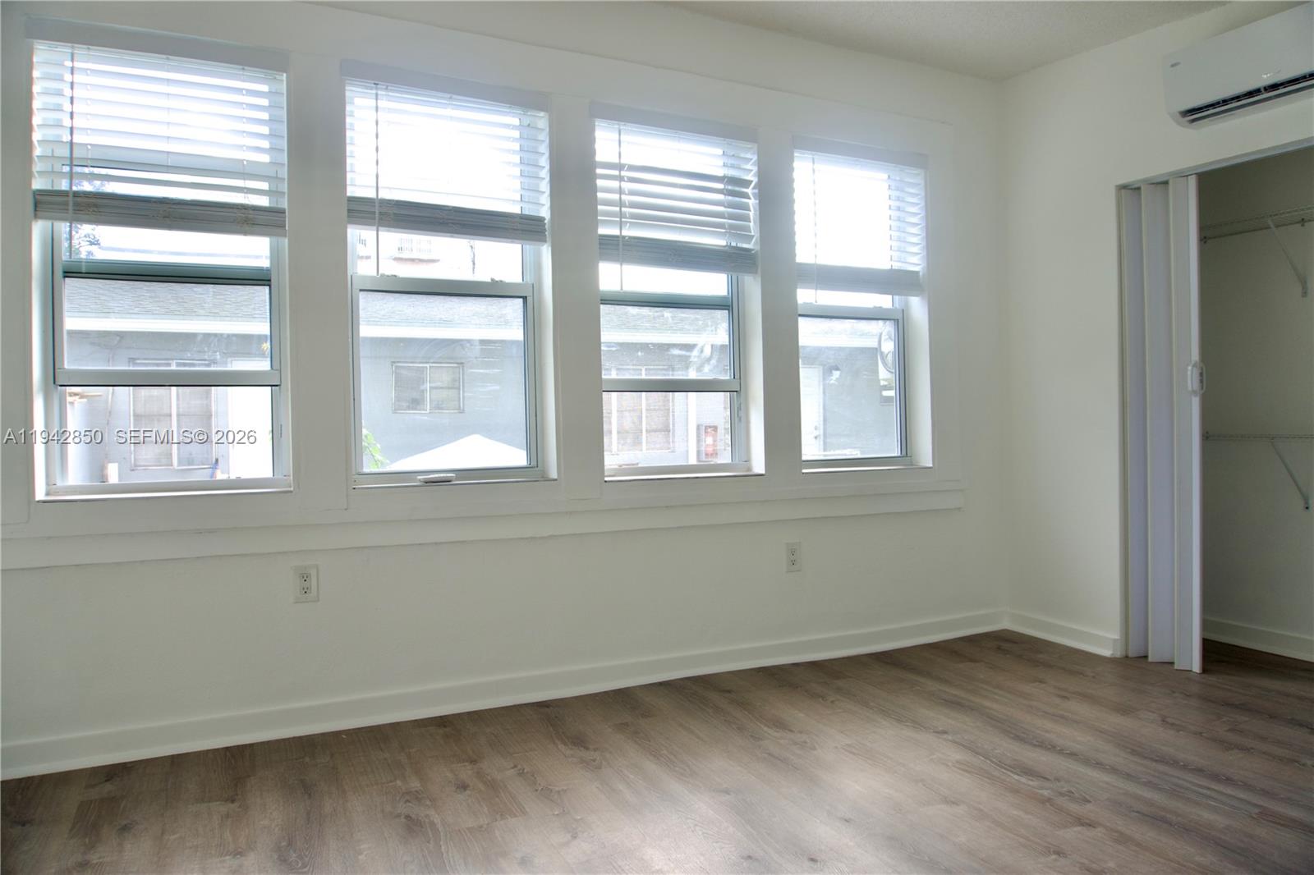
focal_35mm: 24
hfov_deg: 73.8
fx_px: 876
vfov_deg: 53.1
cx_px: 657
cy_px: 438
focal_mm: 16
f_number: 5
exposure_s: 1/100
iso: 100
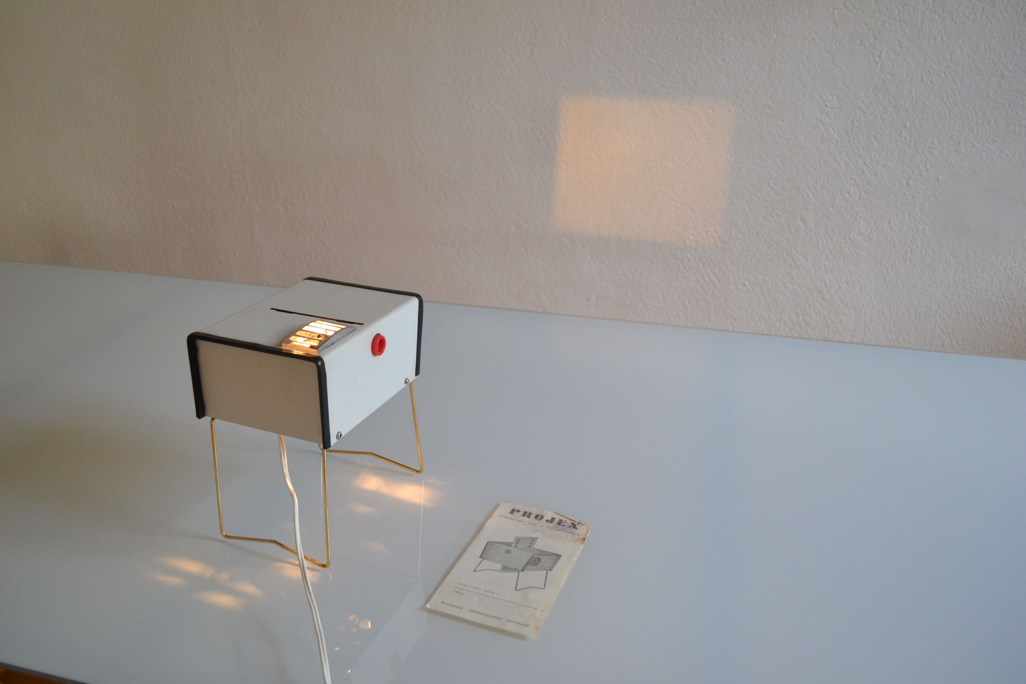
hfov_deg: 61.9
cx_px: 513
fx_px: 855
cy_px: 342
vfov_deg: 43.6
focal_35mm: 30
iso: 400
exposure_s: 1/60
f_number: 4
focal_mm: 20
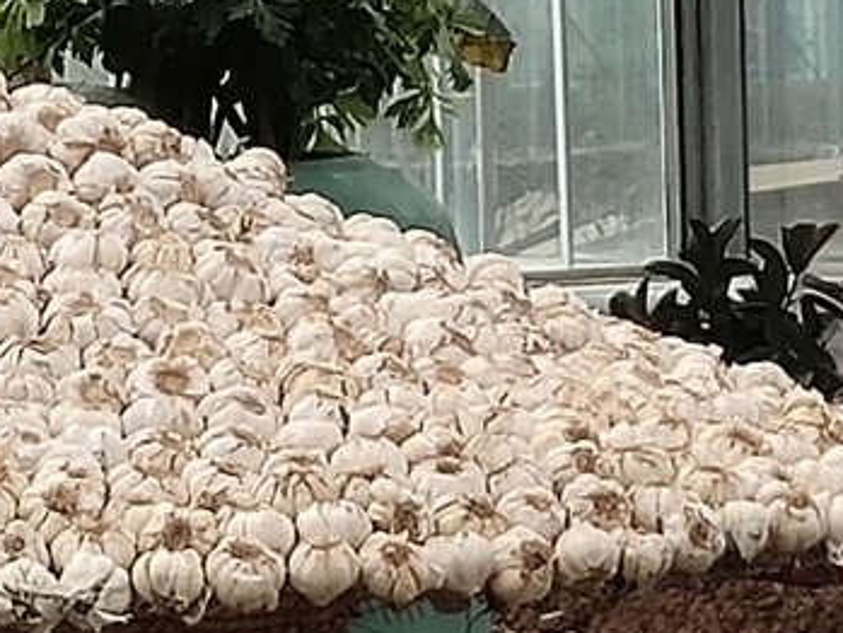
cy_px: 377
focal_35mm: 323
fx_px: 7869
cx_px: 43
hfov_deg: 6.1
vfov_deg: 4.6
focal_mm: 4.27
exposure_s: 1/1121
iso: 50
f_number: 1.8
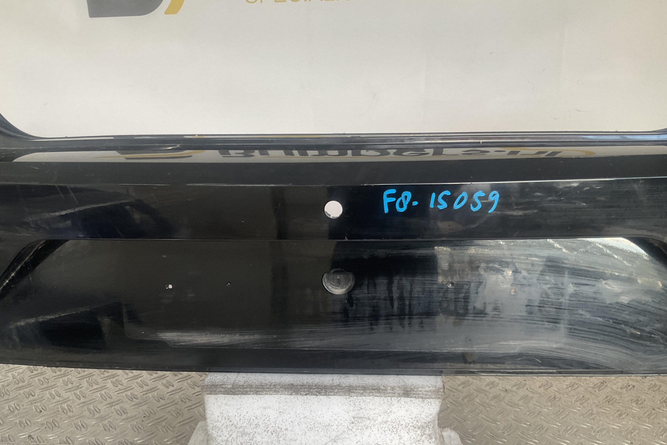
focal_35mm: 31
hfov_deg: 60.3
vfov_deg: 42.2
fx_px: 574
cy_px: 256
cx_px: 340
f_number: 1.8
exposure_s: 1/50
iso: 40
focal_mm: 3
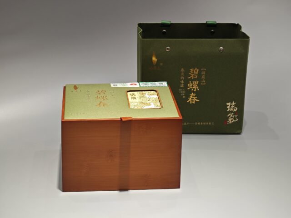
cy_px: 109
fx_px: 630
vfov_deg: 19.6
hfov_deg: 26.0
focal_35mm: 75
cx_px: 146
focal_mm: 10.1
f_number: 2
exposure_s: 1/100
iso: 200
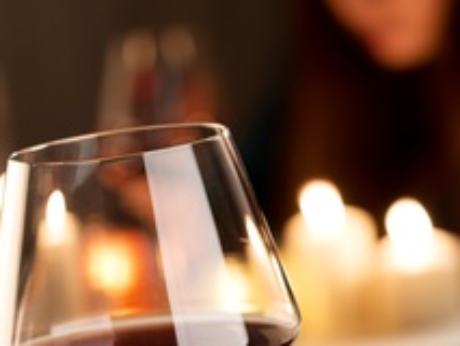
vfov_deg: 7.4
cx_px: 145
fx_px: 2673
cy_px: 269
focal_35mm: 201
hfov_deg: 9.8
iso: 100
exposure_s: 1/5
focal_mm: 105
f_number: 5.6
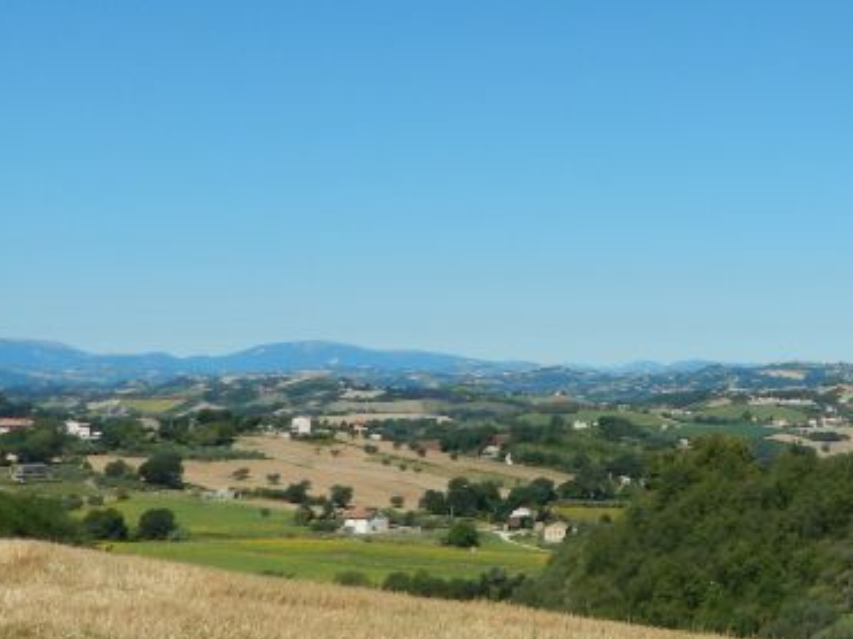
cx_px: 1019
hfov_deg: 25.4
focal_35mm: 69
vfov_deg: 20.9
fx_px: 1700
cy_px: 85
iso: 125
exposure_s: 1/500
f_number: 6.8
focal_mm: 4.5
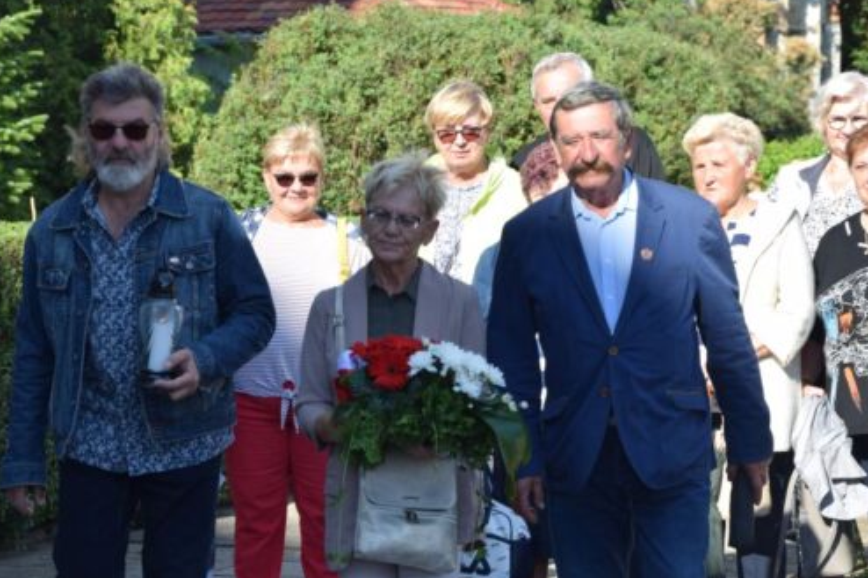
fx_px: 3953
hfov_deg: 12.5
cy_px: 327
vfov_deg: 8.4
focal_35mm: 164
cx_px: 415
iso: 200
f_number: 8
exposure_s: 1/250
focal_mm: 90
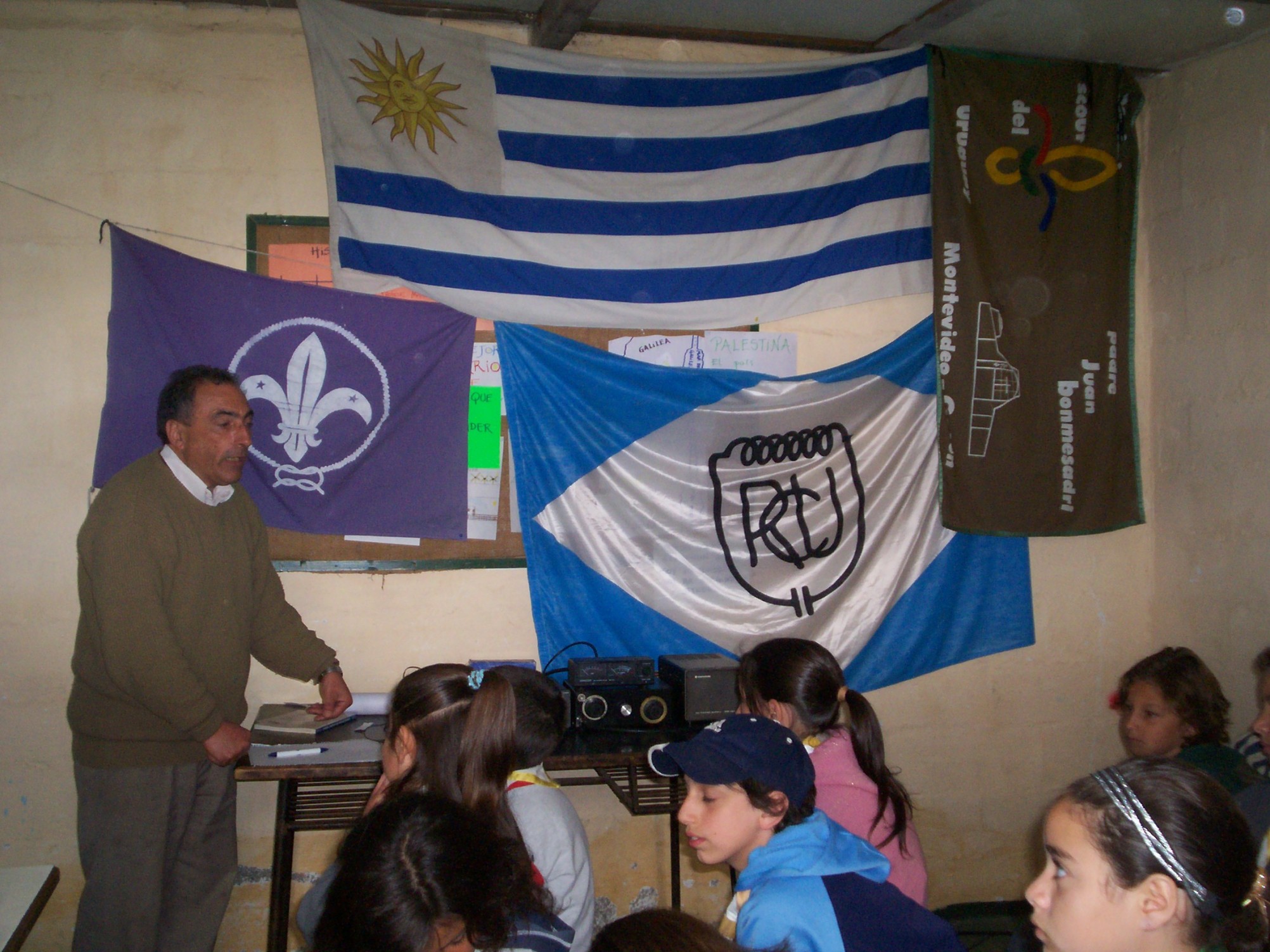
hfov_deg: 51.4
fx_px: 1321
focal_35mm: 36
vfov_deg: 39.7
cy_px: 476
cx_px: 635
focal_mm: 5.9
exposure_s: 1/64
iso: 140
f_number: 4.5
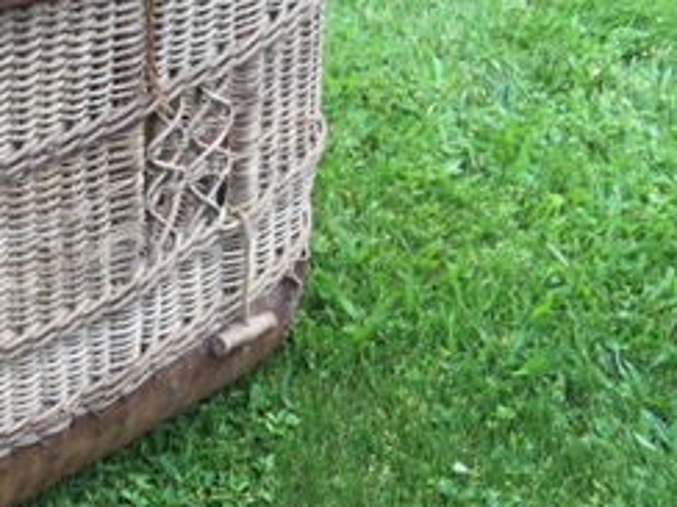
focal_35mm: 76
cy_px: 150
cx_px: -186
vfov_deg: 19.3
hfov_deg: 23.0
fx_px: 1486
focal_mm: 4.15
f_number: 2.2
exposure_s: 1/350
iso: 32
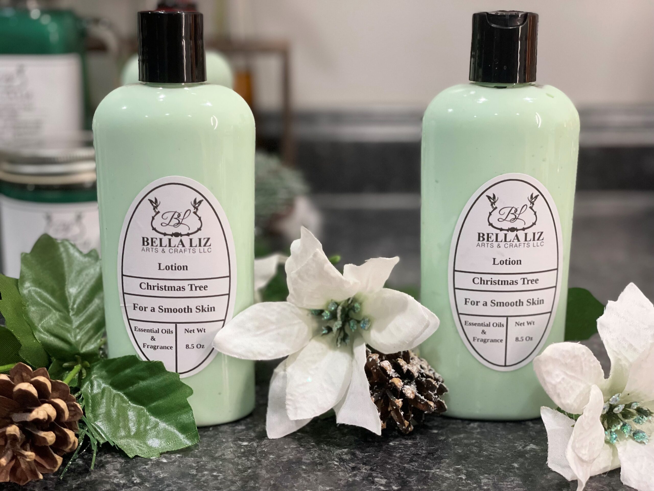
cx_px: 327
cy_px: 246
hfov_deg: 36.8
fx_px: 982
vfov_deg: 28.0
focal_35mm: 52
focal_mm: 6
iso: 250
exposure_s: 1/120
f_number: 2
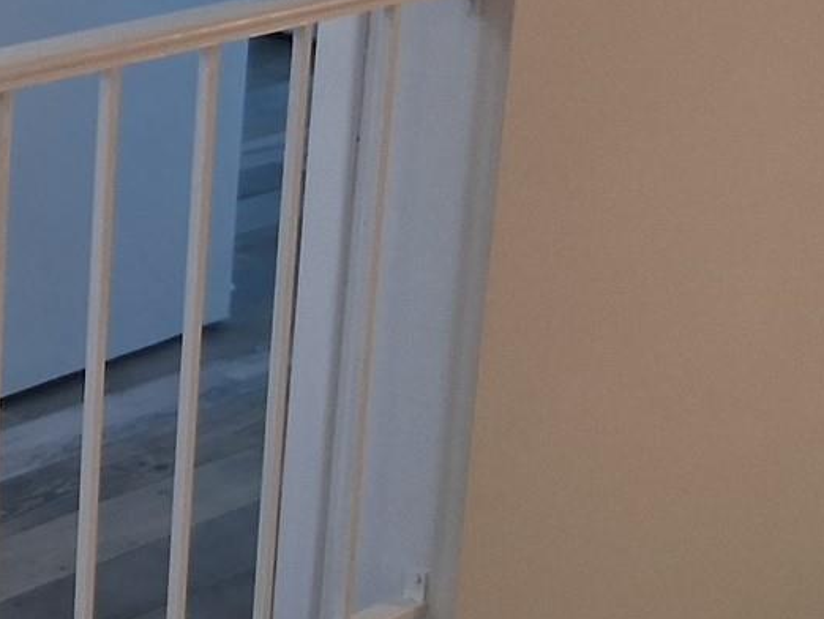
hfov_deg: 16.5
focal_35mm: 102
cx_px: -609
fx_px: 2429
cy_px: -33
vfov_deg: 14.2
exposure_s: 1/120
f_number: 1.8
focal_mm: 3.98
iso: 320
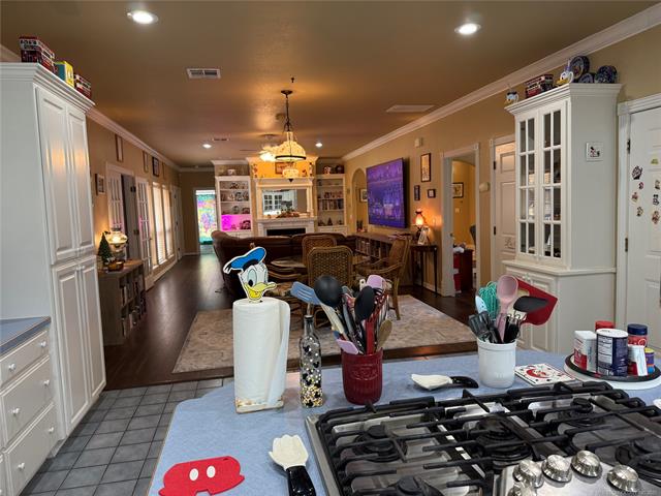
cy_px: 248
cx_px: 330
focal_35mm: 24
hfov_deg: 71.6
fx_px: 458
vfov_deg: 56.8
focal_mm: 6.76
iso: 160
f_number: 1.78
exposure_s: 1/60
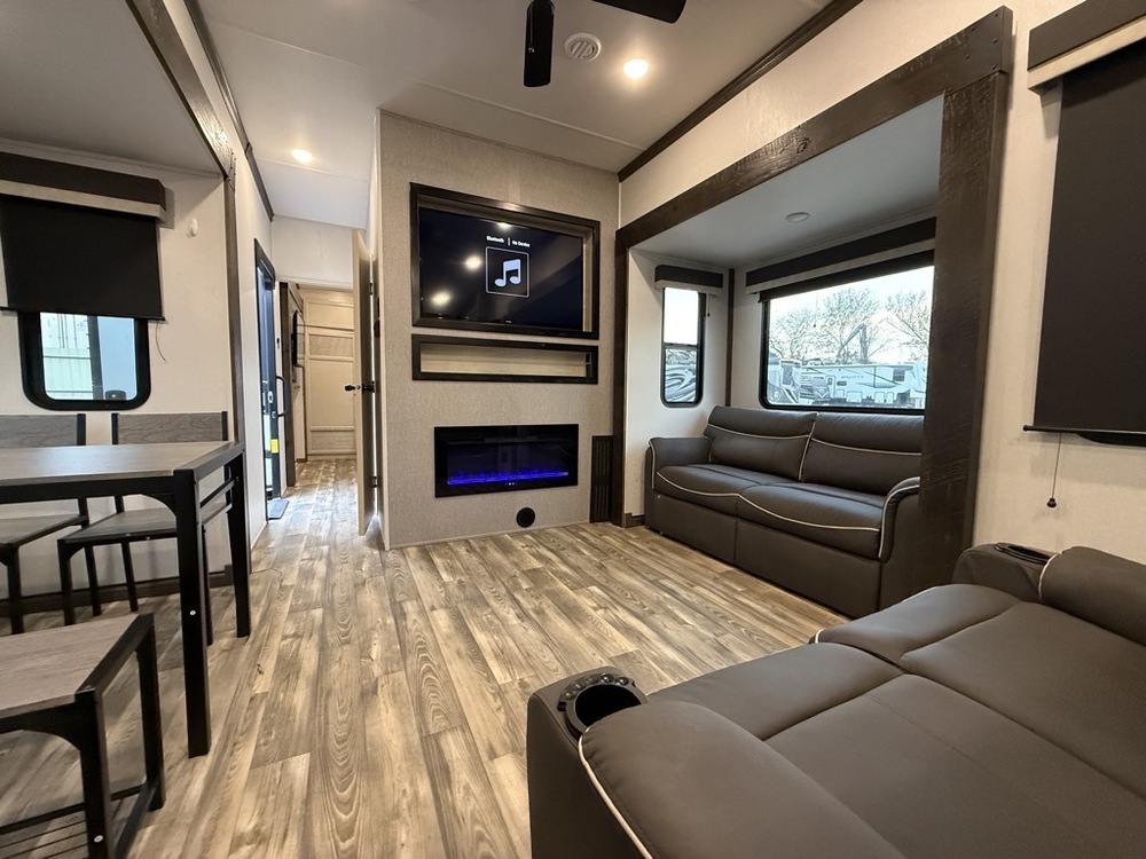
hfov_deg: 102.1
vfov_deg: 85.7
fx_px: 463
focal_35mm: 14
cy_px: 430
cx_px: 573
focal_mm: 2.22
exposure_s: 1/60
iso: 640
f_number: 2.2
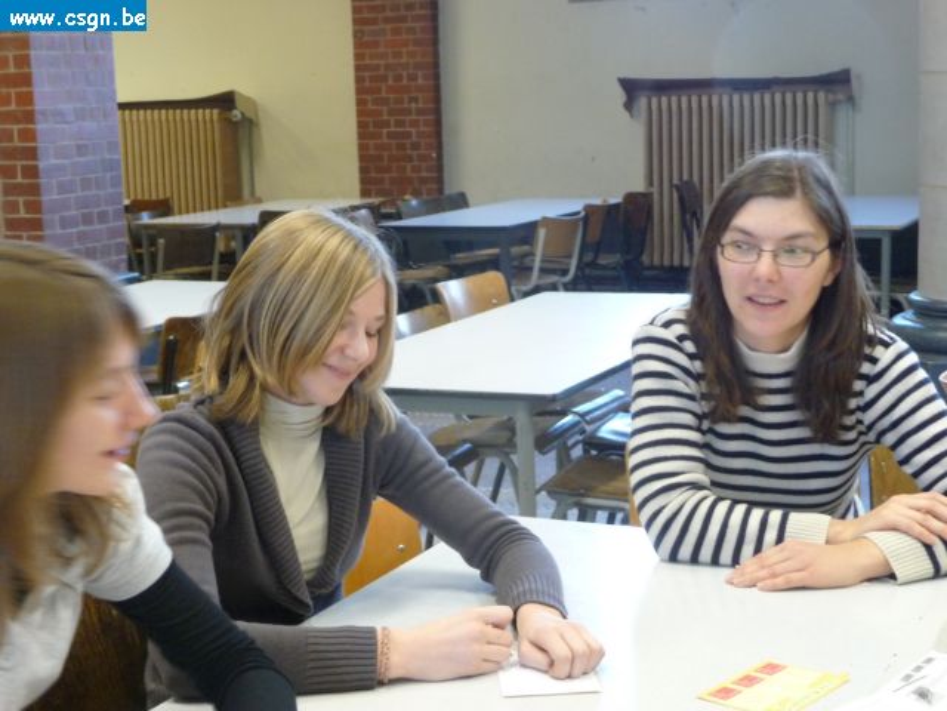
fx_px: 1696
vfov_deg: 23.7
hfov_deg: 31.2
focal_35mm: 62
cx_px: 474
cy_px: 356
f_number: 4.5
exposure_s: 1/8
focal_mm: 10.5
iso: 400
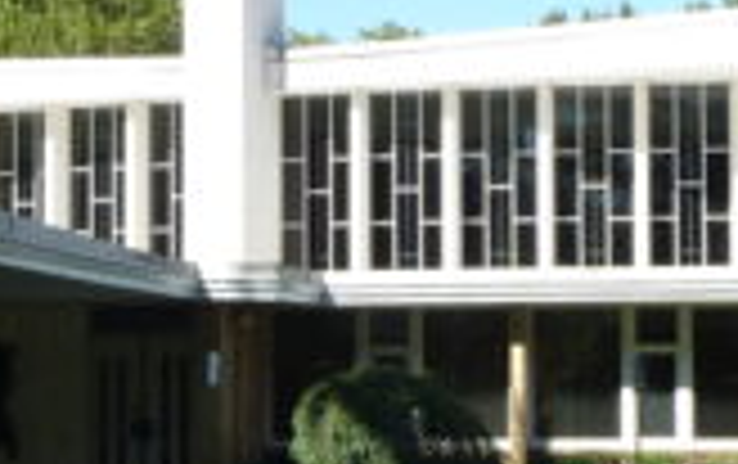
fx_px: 2497
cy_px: 306
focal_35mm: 124
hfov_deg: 16.8
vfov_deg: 10.6
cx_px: 238
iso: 125
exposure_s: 1/320
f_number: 4
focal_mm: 7.9
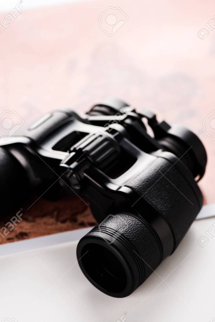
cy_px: 175
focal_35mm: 120
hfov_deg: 11.4
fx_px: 1075
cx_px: 102
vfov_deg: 17.1
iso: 100
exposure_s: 1/200
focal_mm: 105
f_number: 6.3
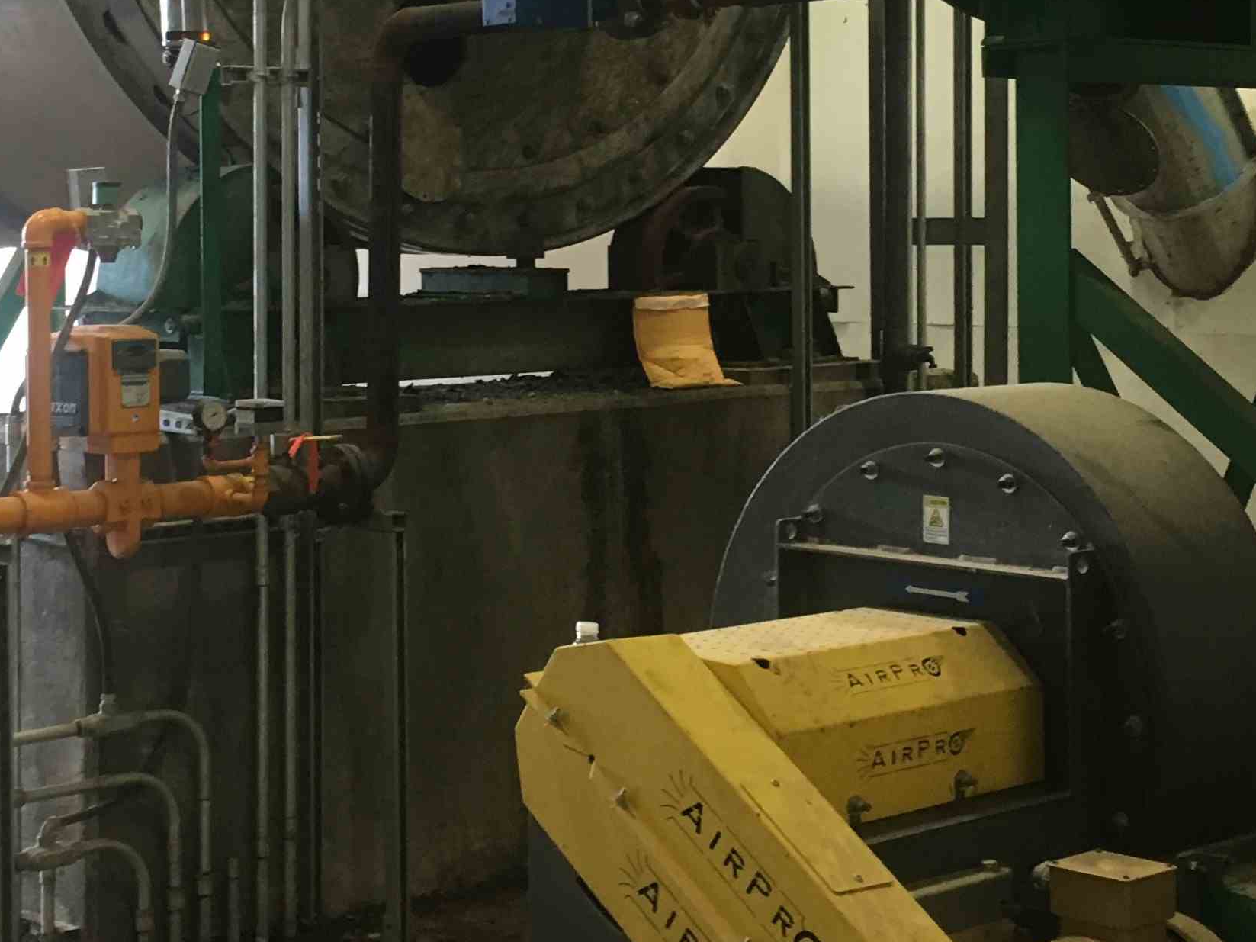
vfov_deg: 20.5
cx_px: 618
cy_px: 222
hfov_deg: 27.4
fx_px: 2576
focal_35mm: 71
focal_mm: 4.15
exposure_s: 1/30
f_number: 2.2
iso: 100
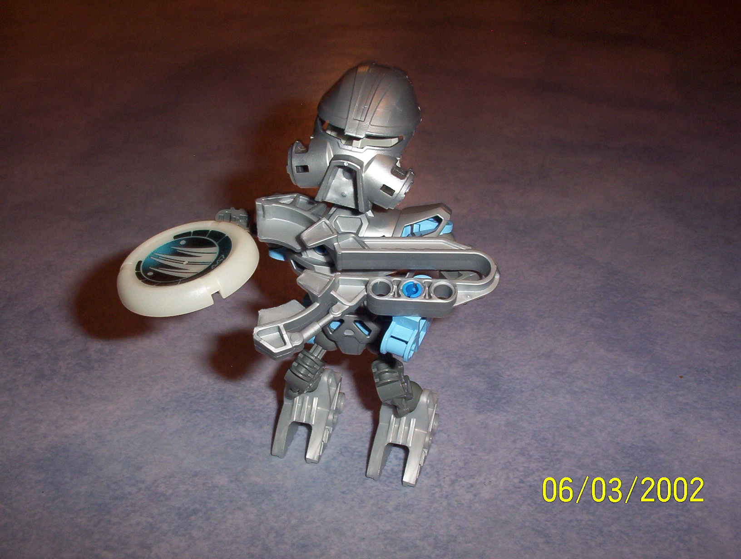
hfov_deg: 47.8
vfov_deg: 37.0
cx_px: 370
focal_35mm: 39
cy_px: 280
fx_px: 837
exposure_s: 1/30
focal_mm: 6
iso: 140
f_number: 4.5
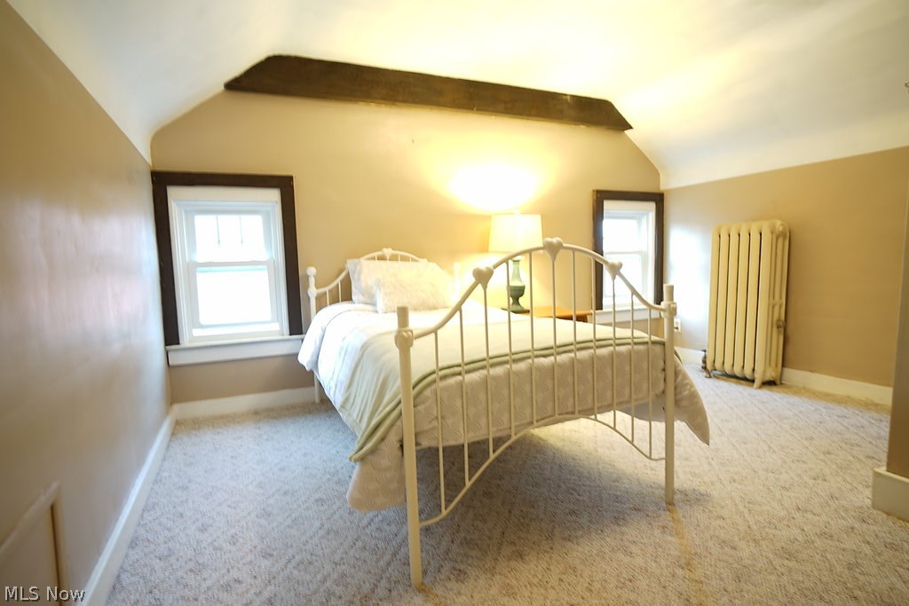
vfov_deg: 67.4
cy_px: 303
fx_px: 455
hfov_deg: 90.0
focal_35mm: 18
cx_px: 454
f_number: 4
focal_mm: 12
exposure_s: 1.3
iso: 50
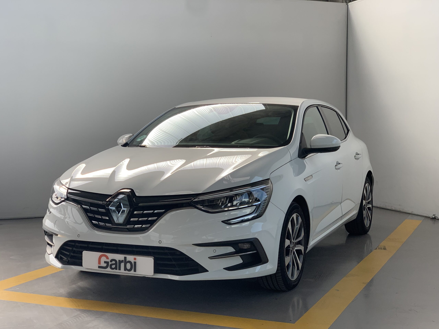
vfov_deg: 28.0
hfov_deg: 36.8
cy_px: 164
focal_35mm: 52
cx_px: 220
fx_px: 659
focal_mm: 6
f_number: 2.4
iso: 16
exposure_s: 1/358
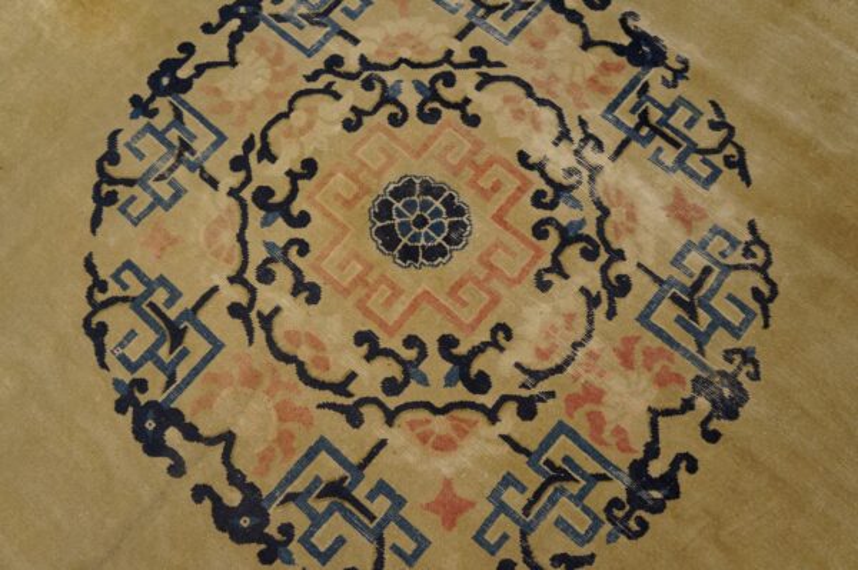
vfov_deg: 41.6
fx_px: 750
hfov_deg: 59.5
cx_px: 429
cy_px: 285
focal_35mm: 32
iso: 640
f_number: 4
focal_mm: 21
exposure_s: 1/60
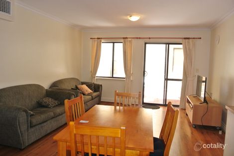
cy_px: 78
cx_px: 117
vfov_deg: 47.9
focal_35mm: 27
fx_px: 175
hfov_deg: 67.4
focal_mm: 10
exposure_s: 1/60
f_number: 5.6
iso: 400
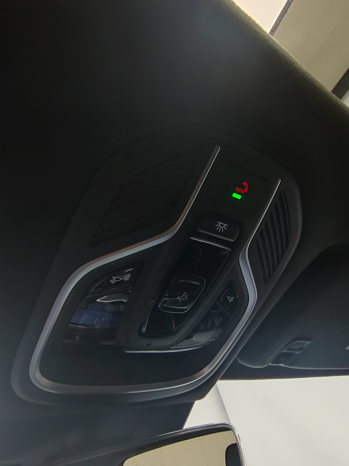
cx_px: 174
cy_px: 233
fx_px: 296
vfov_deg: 76.4
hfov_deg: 61.1
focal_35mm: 22
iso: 400
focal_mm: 2.16
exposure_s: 1/33
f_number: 2.2
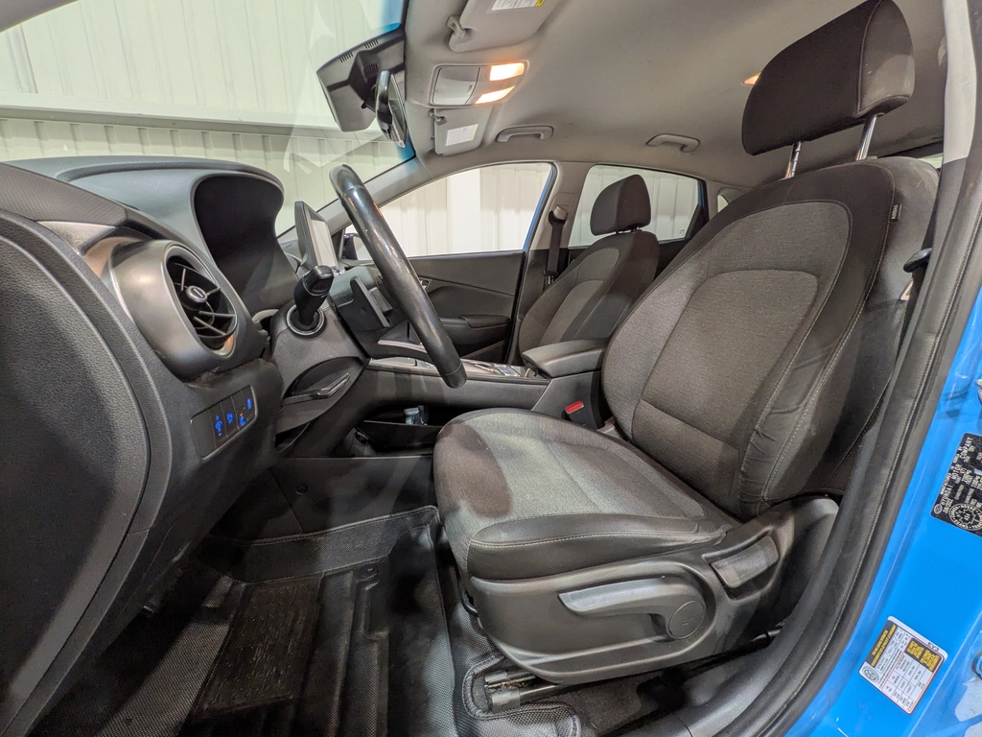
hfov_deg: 102.1
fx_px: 397
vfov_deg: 85.7
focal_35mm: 14
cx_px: 491
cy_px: 368
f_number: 2.2
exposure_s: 1/33.3
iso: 76
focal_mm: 1.83
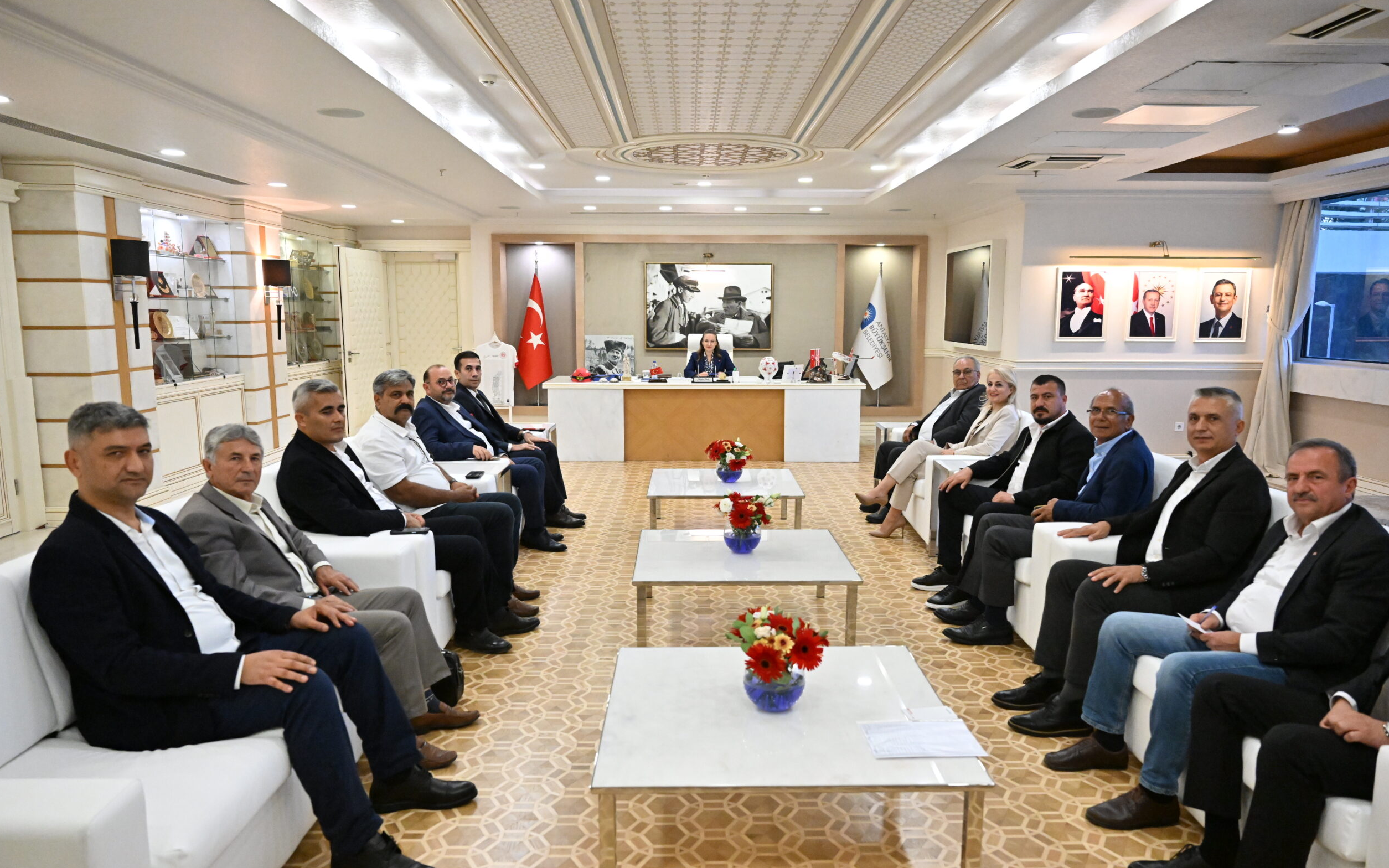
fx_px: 1004
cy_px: 460
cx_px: 706
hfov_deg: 69.3
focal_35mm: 27
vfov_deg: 46.7
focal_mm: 25.5
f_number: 4
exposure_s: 1/320
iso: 6400
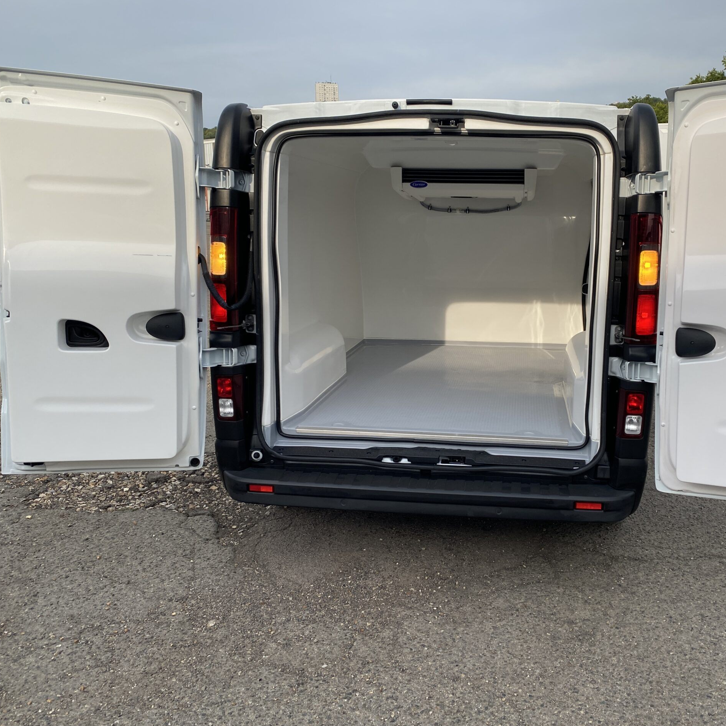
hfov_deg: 52.0
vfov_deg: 52.5
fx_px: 736
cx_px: 454
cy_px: 366
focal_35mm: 31
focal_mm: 4.25
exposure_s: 1/1838
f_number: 1.8
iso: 32
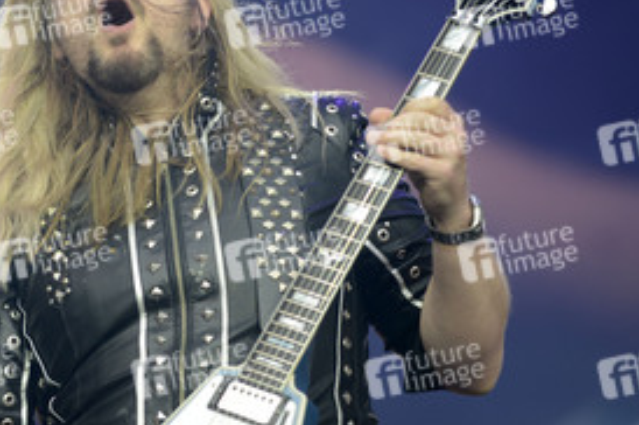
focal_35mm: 329
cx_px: 223
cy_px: 196
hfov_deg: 6.3
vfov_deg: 4.2
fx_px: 5833
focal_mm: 200
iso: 400
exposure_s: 1/640
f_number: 2.8
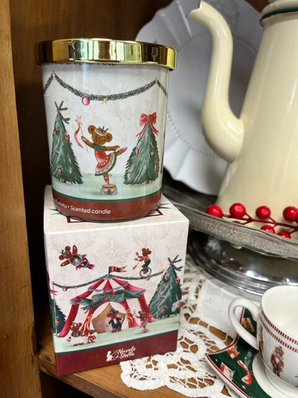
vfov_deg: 67.3
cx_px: 149
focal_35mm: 26
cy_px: 199
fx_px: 298
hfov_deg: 53.1
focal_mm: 5.1
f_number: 1.6
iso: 125
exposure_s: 1/120
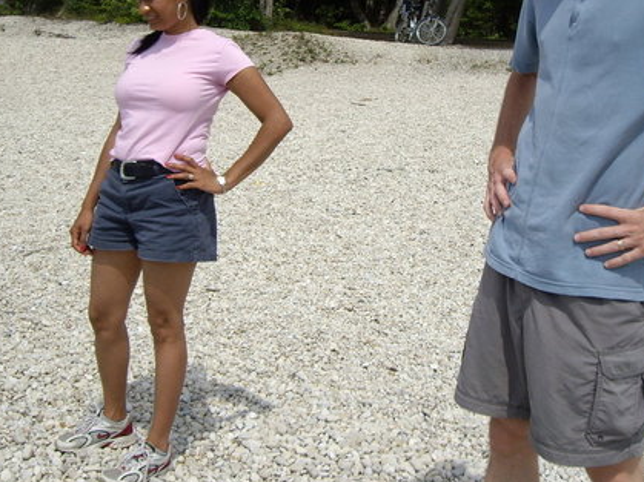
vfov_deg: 25.0
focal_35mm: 58
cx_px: 397
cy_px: 134
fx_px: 1079
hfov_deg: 33.1
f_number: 4.3
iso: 50
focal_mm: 6.2
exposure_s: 1/640
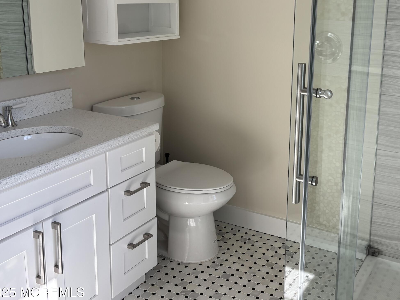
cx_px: 285
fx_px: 462
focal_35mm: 40
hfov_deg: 45.6
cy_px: 83
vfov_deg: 35.3
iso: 50
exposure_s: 1/343
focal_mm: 5.96
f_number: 1.6
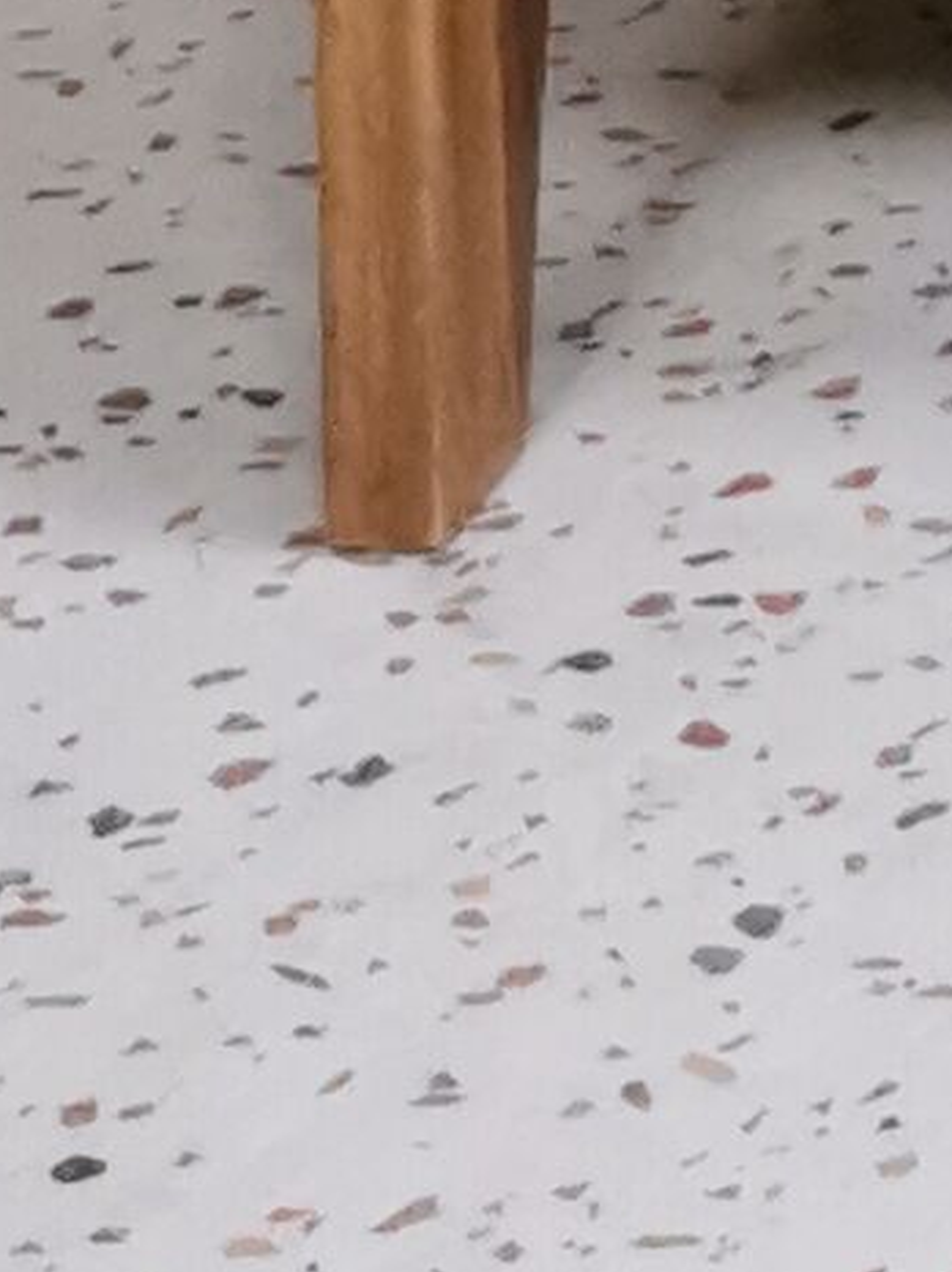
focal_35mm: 212
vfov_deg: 8.1
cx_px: 3182
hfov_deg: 6.2
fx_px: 7785
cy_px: -2426
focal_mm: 5.58
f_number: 1.8
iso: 400
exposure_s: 1/1000
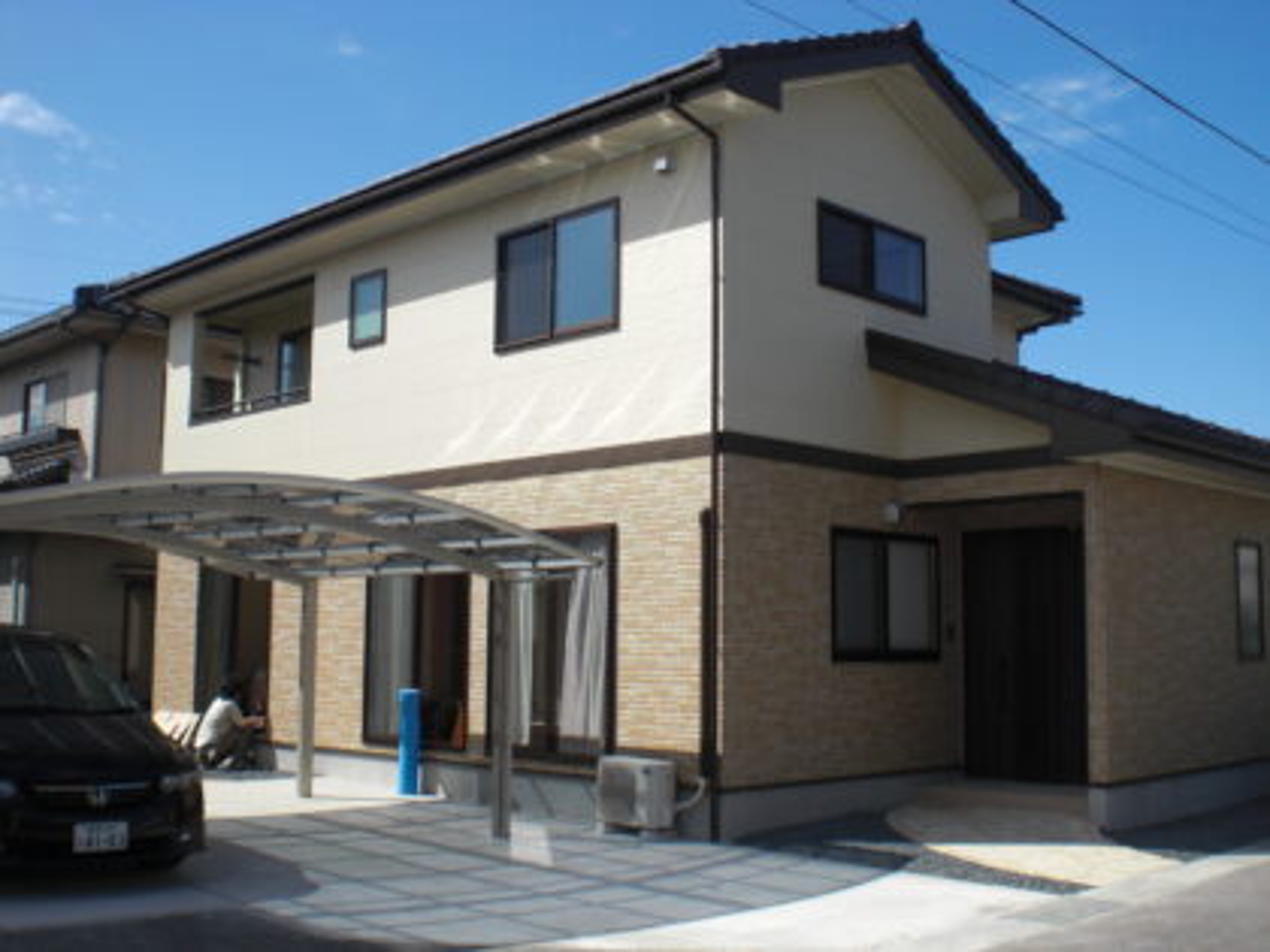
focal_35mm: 38
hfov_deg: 49.0
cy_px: 476
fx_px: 1394
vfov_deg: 37.7
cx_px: 635
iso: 64
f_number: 5.6
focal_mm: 6.3
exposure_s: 1/400
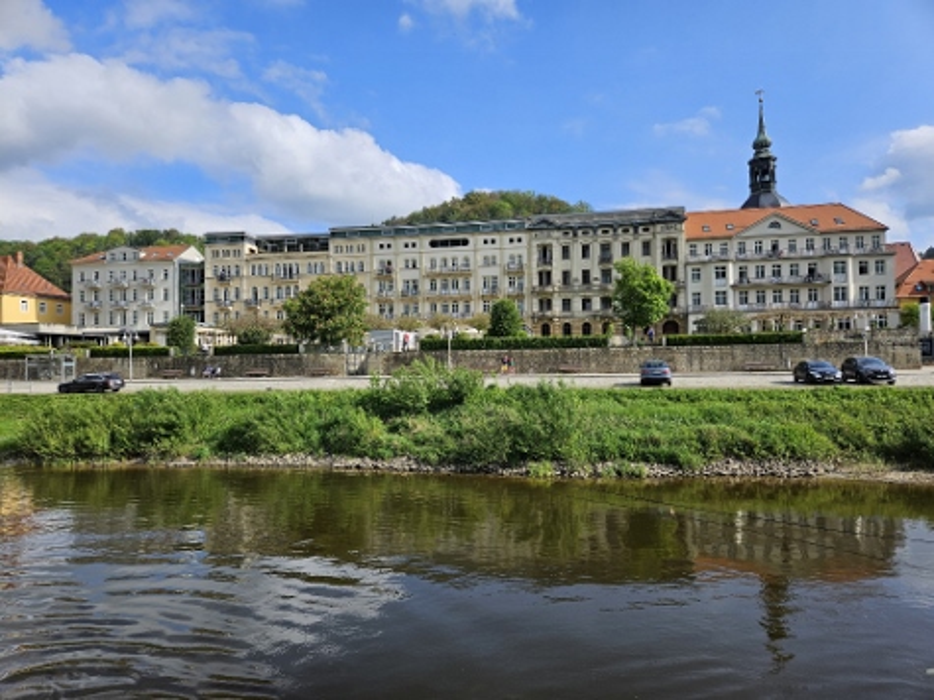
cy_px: 350
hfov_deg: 73.9
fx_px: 620
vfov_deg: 58.9
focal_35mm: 23
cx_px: 467
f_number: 1.8
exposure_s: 1/1829
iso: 25
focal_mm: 5.4
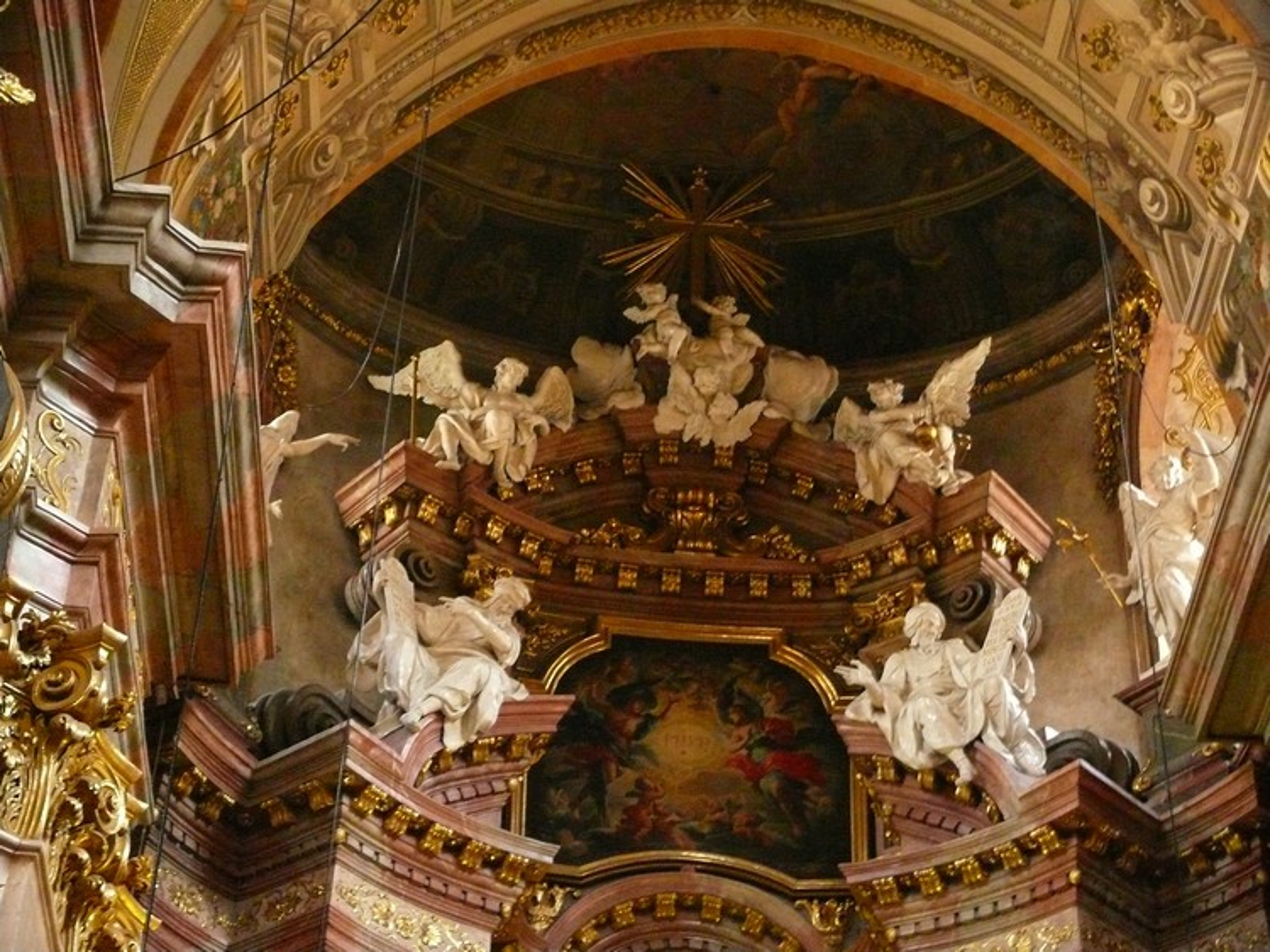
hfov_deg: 25.3
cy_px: 476
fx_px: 2824
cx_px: 635
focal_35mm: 77
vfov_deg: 19.1
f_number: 3.2
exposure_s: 1/10
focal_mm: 16.4
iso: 800
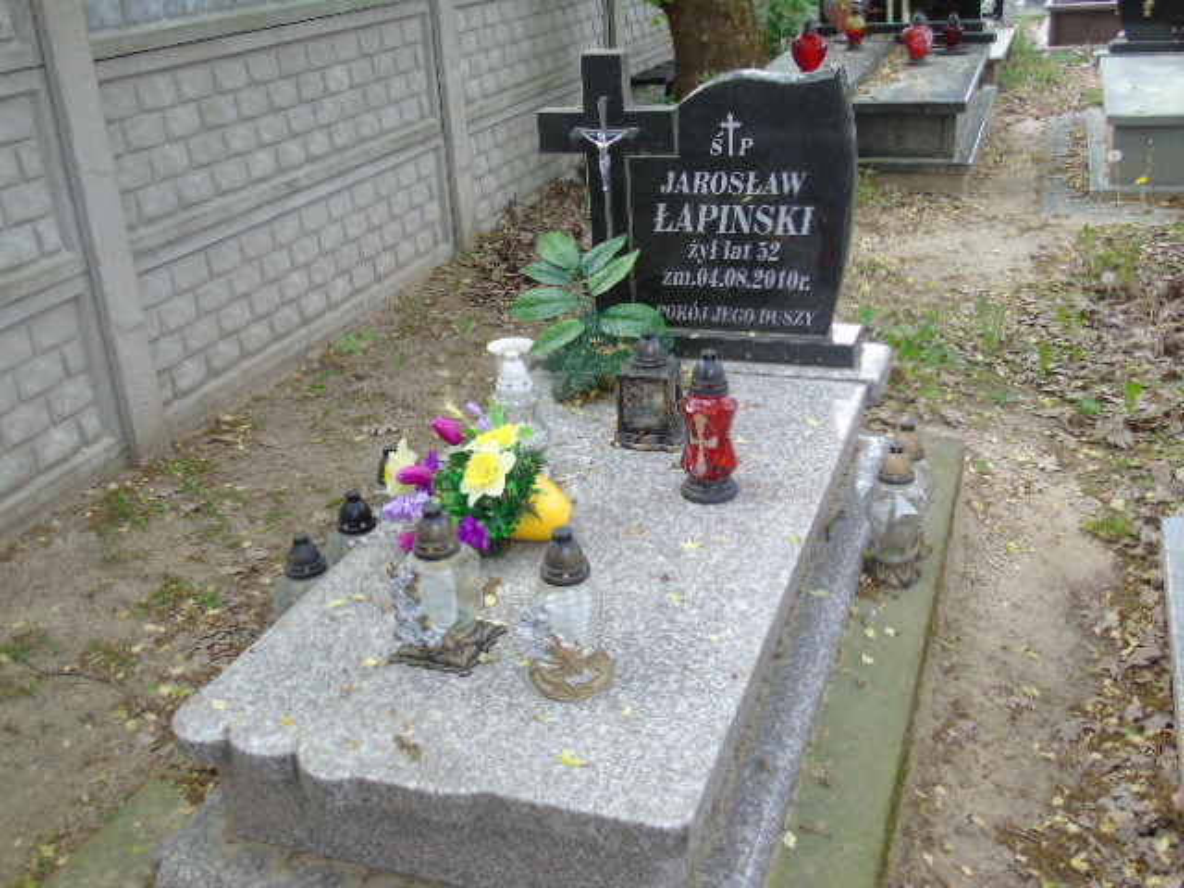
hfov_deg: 54.0
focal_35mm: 34
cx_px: 592
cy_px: 444
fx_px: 1163
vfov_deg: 41.8
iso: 80
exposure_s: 1/50
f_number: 3.8
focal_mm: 6.1
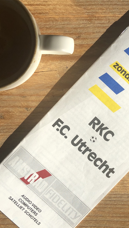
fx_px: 310
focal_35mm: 51
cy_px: 113
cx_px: 83
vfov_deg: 40.6
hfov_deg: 23.4
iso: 20
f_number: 1.8
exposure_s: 1/727
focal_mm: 4
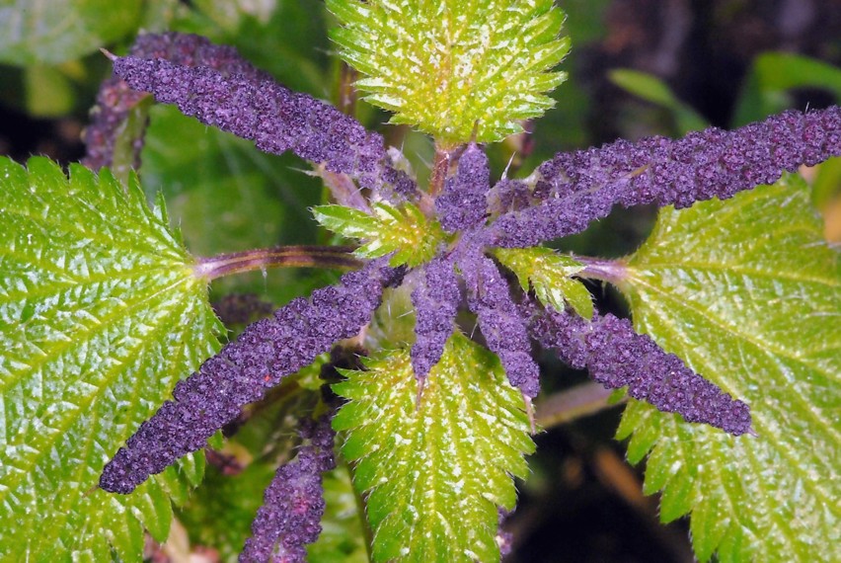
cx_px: 420
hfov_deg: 13.0
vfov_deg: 8.7
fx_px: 3683
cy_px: 282
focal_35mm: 158
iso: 640
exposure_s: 1/250
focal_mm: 105
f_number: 22
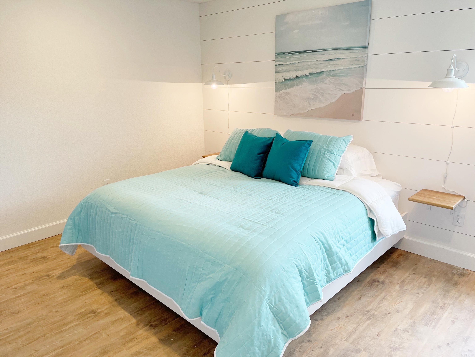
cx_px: 238
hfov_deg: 67.3
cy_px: 178
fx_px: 357
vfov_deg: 53.1
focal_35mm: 26
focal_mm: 5.1
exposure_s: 1/120
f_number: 1.6
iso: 100
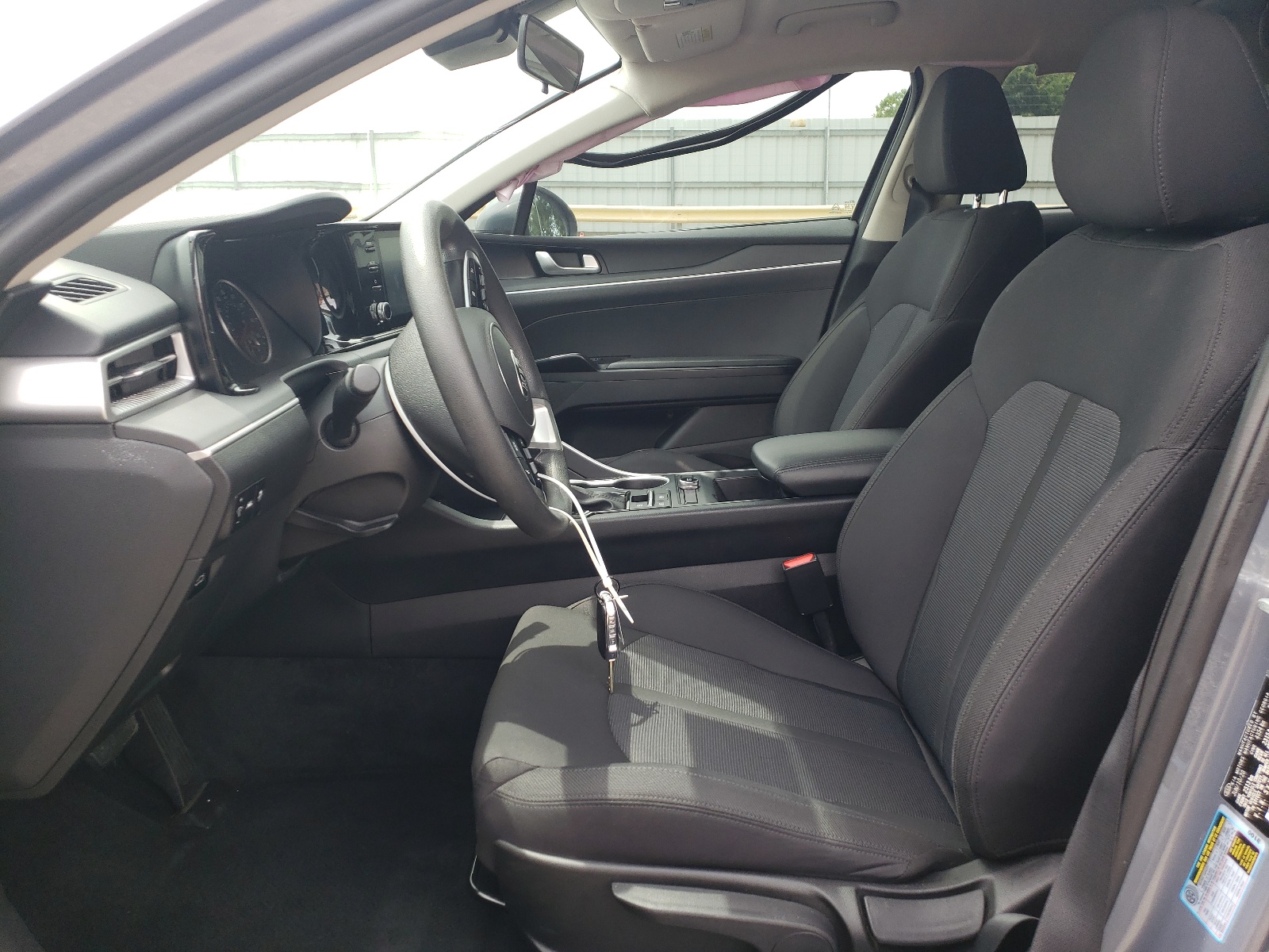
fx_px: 953
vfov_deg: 53.1
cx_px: 634
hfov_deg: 67.3
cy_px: 476
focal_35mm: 26
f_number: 1.5
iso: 50
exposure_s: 1/357
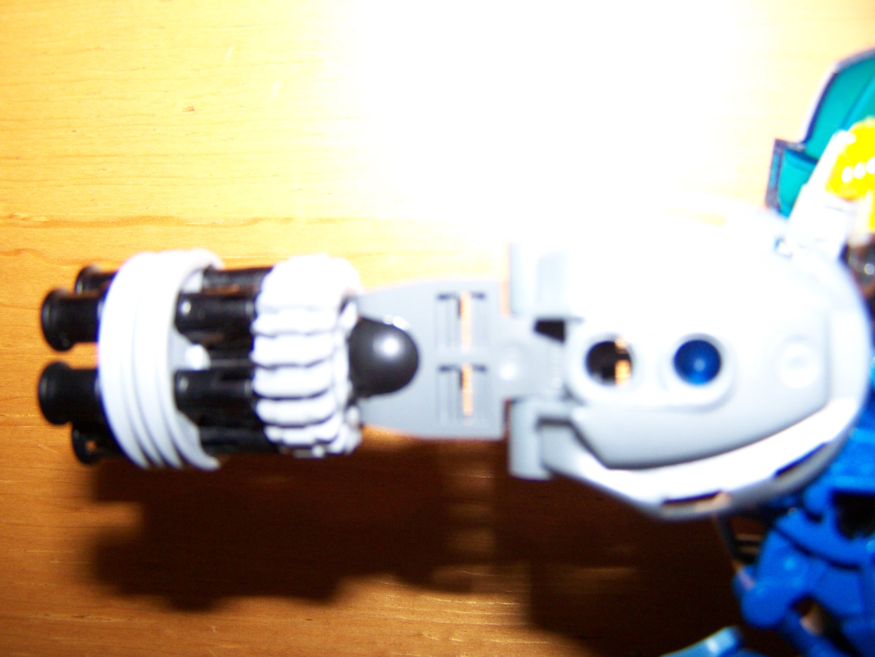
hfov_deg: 48.9
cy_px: 328
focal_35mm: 38
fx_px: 961
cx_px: 438
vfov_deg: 37.8
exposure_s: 1/60
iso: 160
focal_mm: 6.3
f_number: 2.8
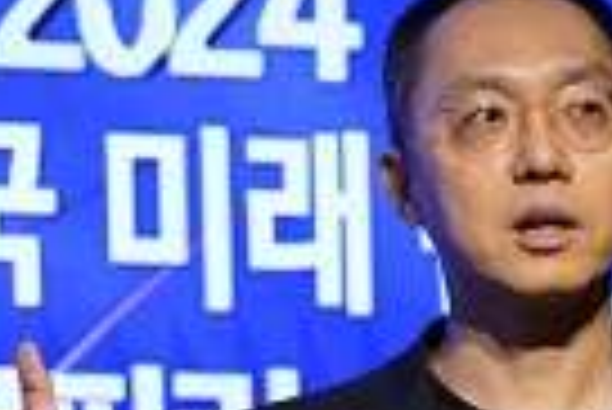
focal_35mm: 755
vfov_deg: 1.8
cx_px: 99
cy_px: 333
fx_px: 12849
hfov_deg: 2.7
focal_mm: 171
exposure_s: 1/125
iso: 500
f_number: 2.8
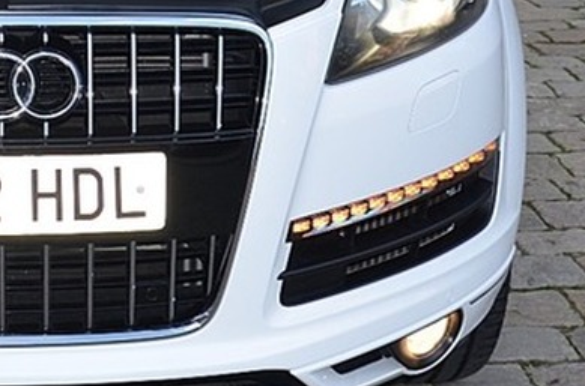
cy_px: -97
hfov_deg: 19.2
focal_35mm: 104
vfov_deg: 12.8
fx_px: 1679
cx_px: -12
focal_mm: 21
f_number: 4
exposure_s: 1/200
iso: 100
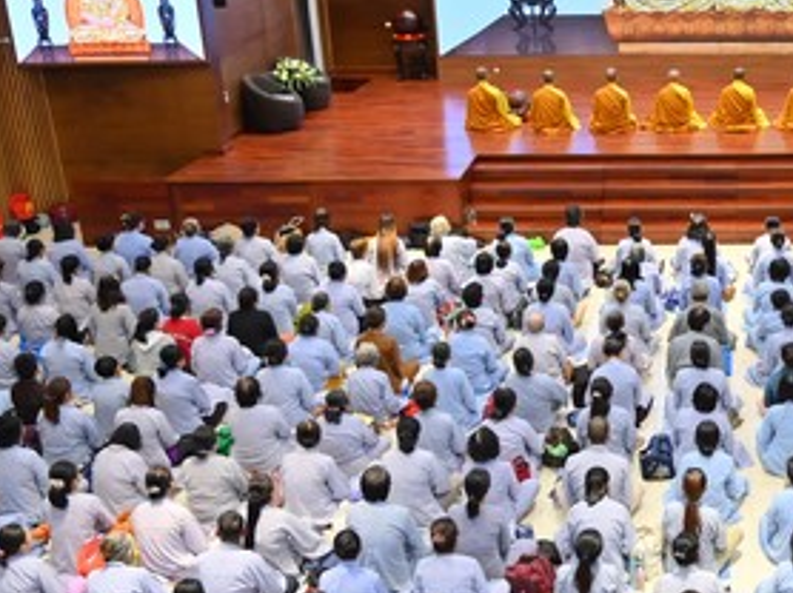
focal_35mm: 54
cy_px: 355
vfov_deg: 26.9
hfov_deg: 33.5
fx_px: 1236
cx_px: 730
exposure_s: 1/100
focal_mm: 24
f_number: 4.5
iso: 1250
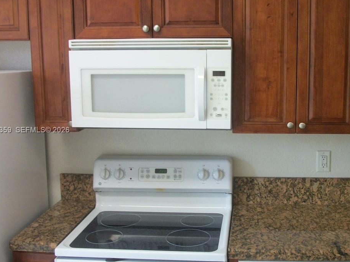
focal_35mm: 45
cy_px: 130
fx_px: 455
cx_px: 218
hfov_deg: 41.8
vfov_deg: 32.2
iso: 108
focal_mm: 5.7
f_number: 2.9
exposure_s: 1/30
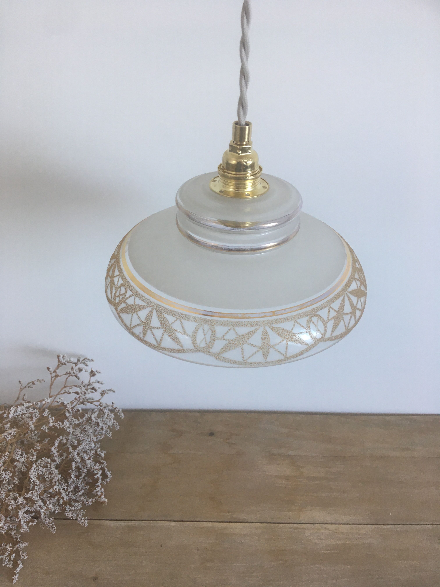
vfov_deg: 61.7
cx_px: 220
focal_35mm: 29
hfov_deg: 48.2
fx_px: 491
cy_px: 294
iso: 64
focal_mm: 4.15
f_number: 2.2
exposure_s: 1/33
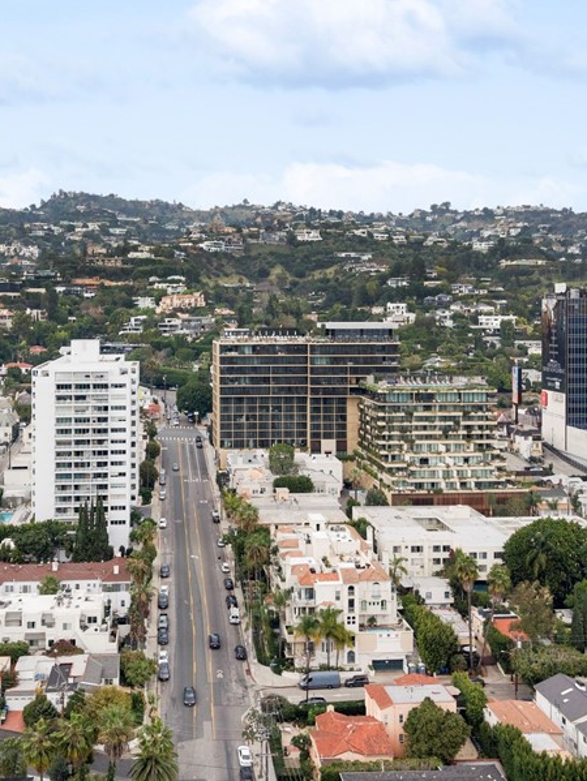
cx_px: 215
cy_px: 316
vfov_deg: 45.5
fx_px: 926
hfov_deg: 35.0
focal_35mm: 41
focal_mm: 8.67
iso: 160
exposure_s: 1/2000
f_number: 1.8
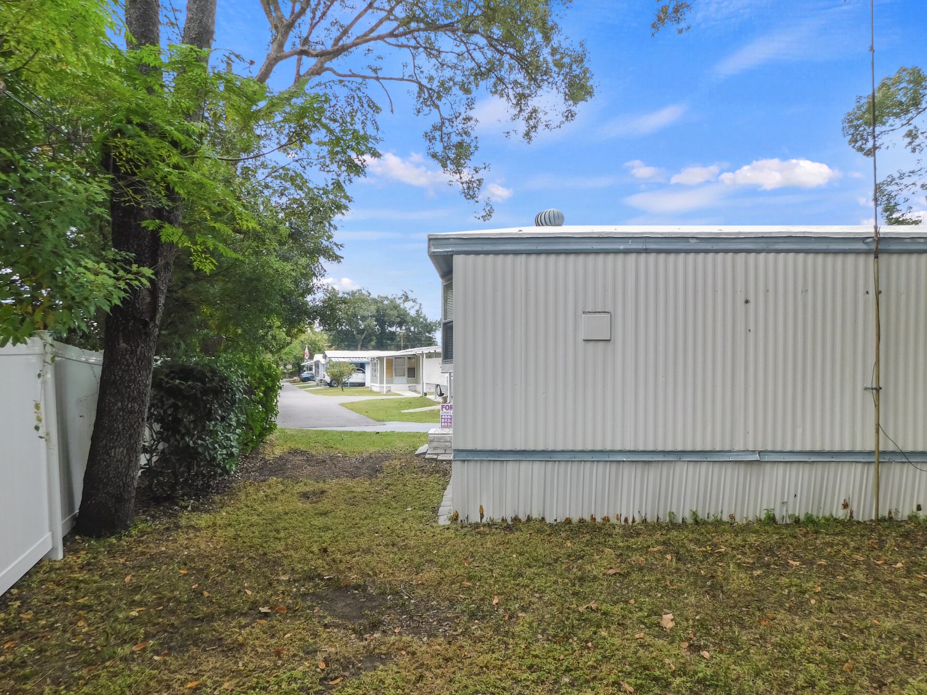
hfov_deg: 73.9
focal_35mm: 23
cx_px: 464
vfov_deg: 58.9
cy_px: 348
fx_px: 616
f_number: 3
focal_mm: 4
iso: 125
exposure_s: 1/125
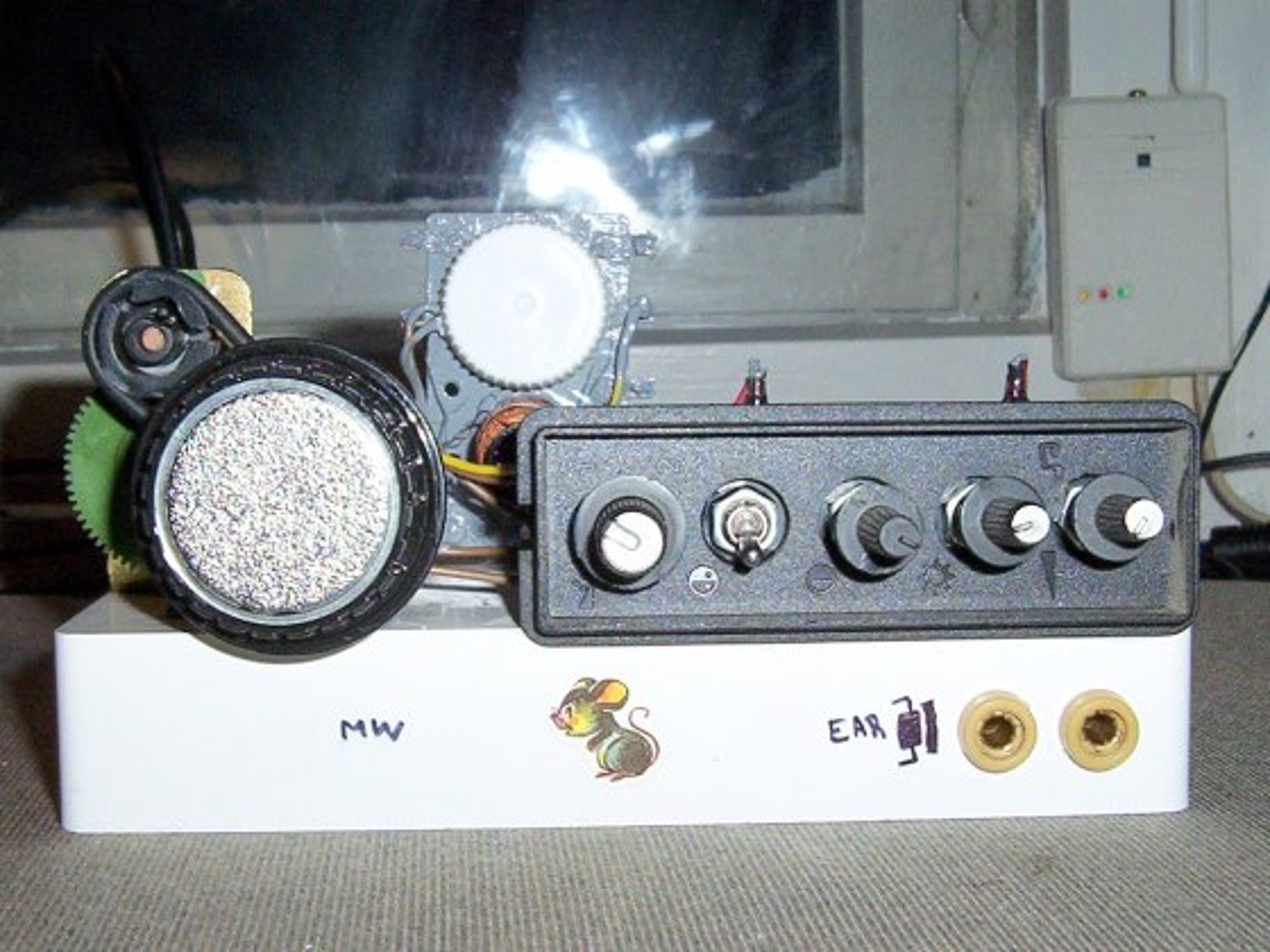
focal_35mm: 39
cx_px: 635
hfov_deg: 47.9
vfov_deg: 36.8
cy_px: 476
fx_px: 1431
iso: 140
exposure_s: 1/60
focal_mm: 5.26
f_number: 3.84
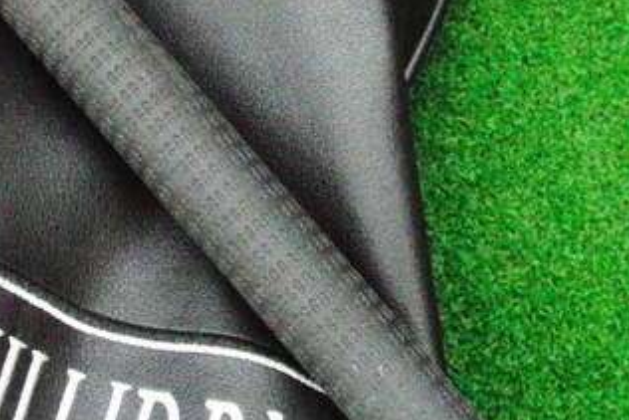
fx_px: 1363
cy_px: 183
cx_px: 237
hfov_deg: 25.9
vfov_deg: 17.5
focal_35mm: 78
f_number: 3.6
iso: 3200
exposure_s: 1/160
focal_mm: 6.42
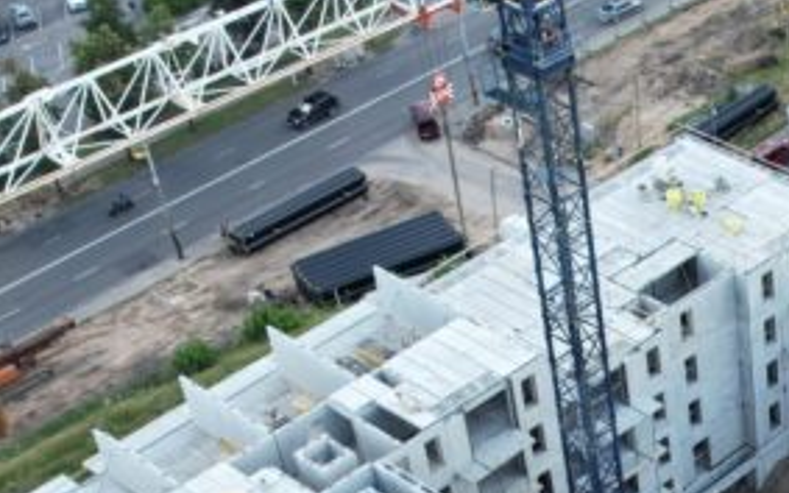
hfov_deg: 23.7
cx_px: 889
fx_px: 1742
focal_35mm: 81
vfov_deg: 15.5
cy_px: 609
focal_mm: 8.38
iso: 120
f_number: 2.8
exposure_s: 1/250
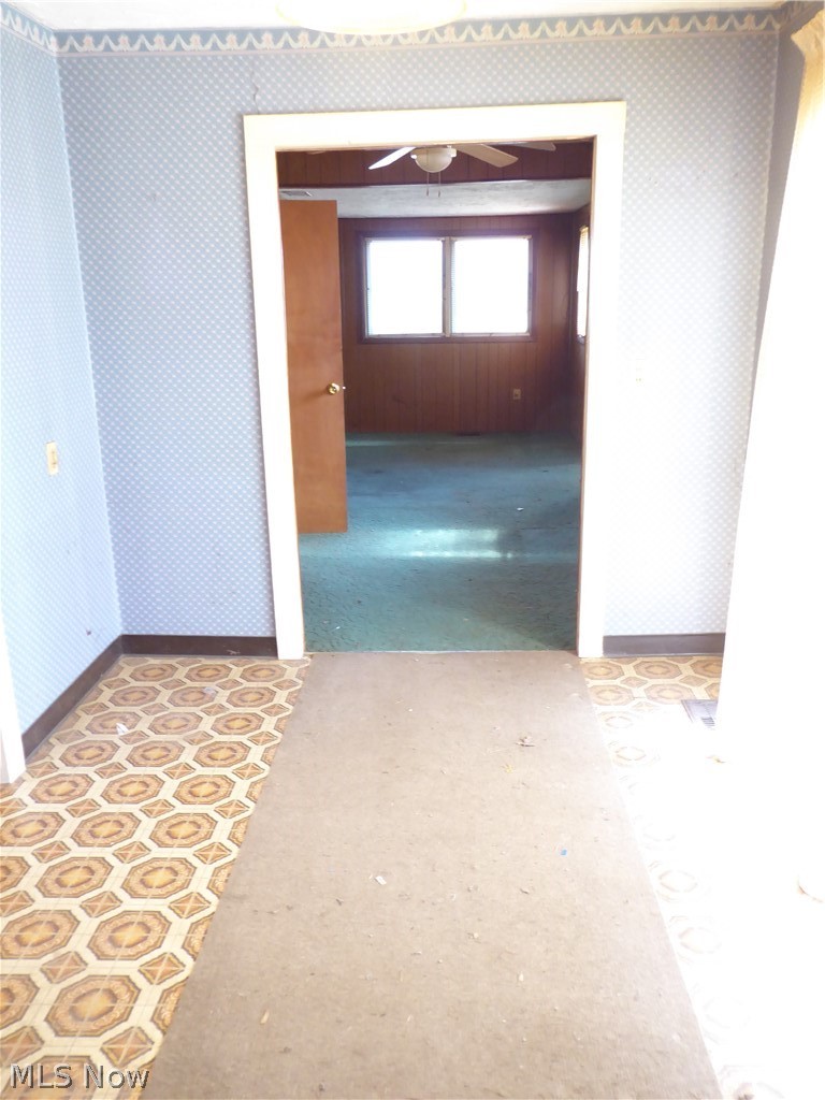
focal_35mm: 29
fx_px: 922
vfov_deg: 61.7
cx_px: 412
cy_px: 550
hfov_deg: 48.2
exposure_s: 1/8
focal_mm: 5
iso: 400
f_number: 3.5
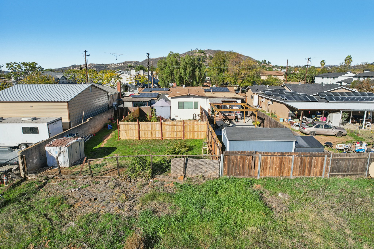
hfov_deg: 78.6
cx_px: 187
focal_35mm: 22
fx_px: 229
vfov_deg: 57.2
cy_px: 124
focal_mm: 8.4
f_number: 2.8
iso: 130
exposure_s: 1/3000
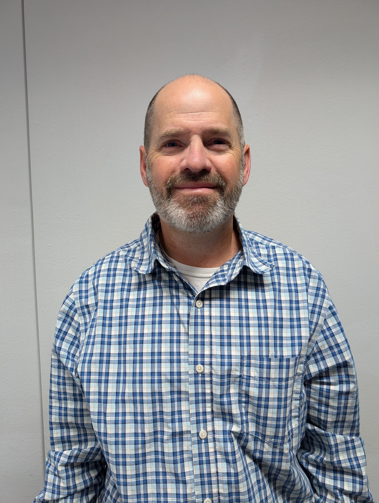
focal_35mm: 24
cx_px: 190
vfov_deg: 71.5
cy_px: 252
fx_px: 349
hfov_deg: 56.9
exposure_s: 1/64.5
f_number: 1.68
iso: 206
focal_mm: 6.9
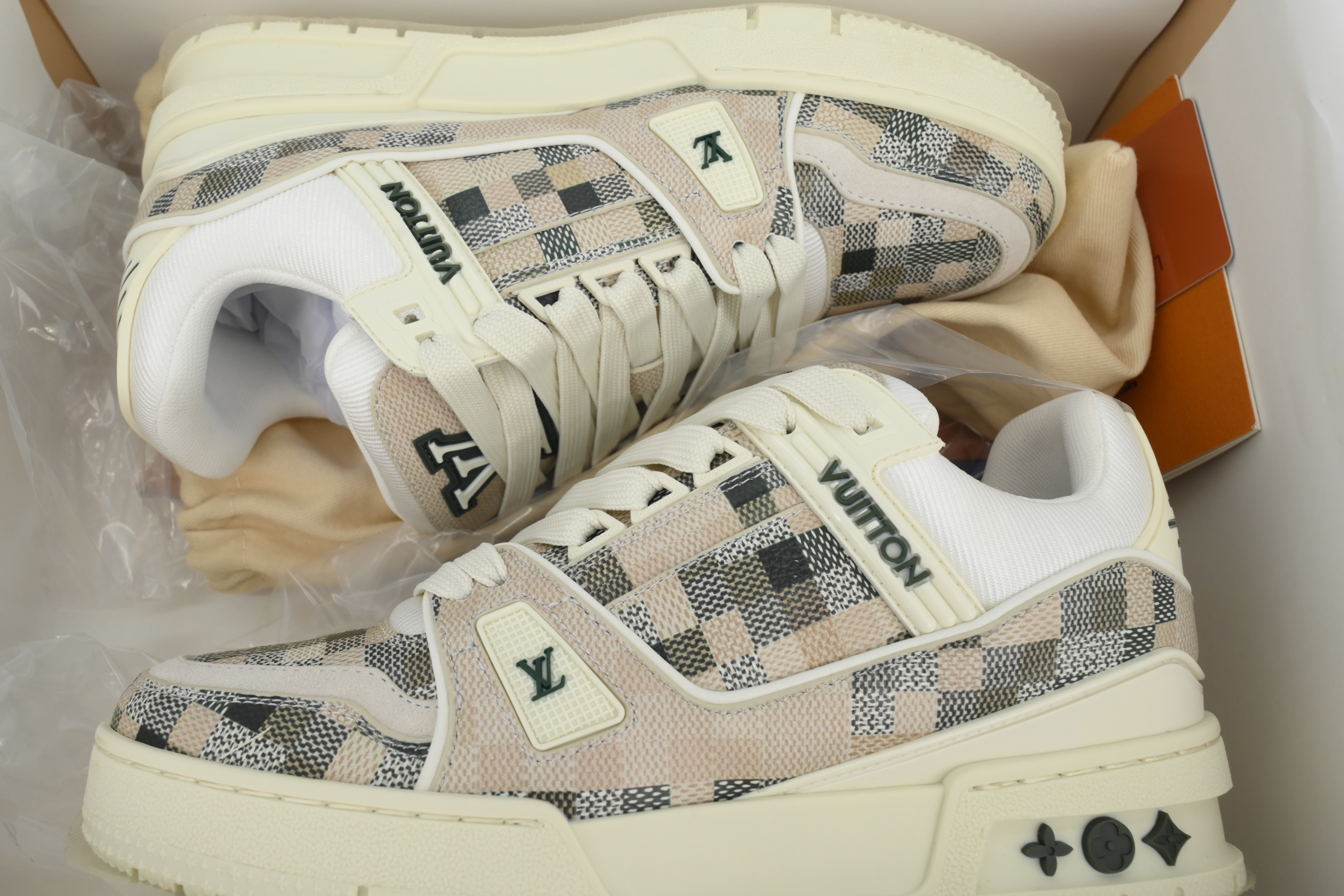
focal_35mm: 30
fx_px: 1120
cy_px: 446
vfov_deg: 43.6
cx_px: 616
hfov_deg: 61.8
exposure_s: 1/100
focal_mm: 26
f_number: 11
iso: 400
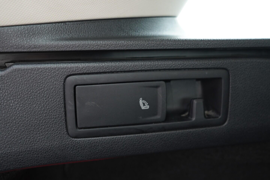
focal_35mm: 36
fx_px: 270
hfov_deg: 53.1
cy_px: 90
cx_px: 135
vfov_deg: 36.9
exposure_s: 1/40
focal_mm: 24
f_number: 2.8
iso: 640
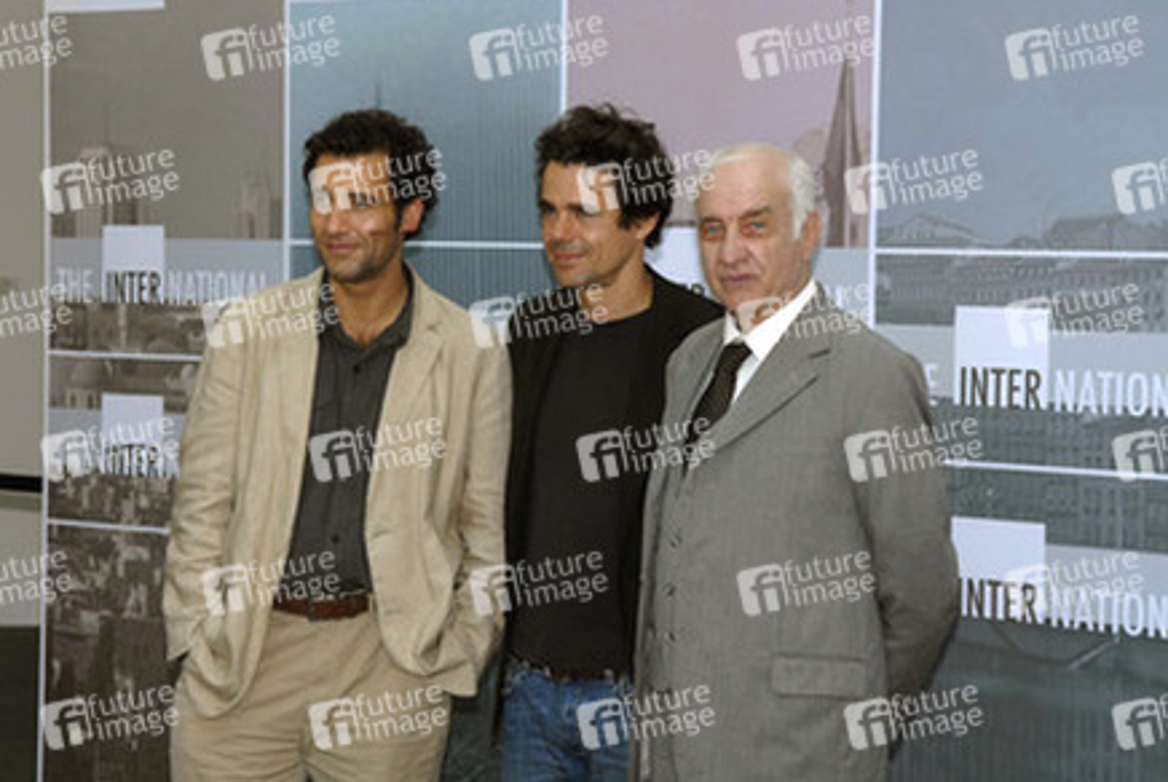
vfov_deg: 17.8
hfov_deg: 26.3
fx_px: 2502
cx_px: 571
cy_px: 383
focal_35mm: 77
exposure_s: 1/100
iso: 400
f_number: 5.6
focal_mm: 50
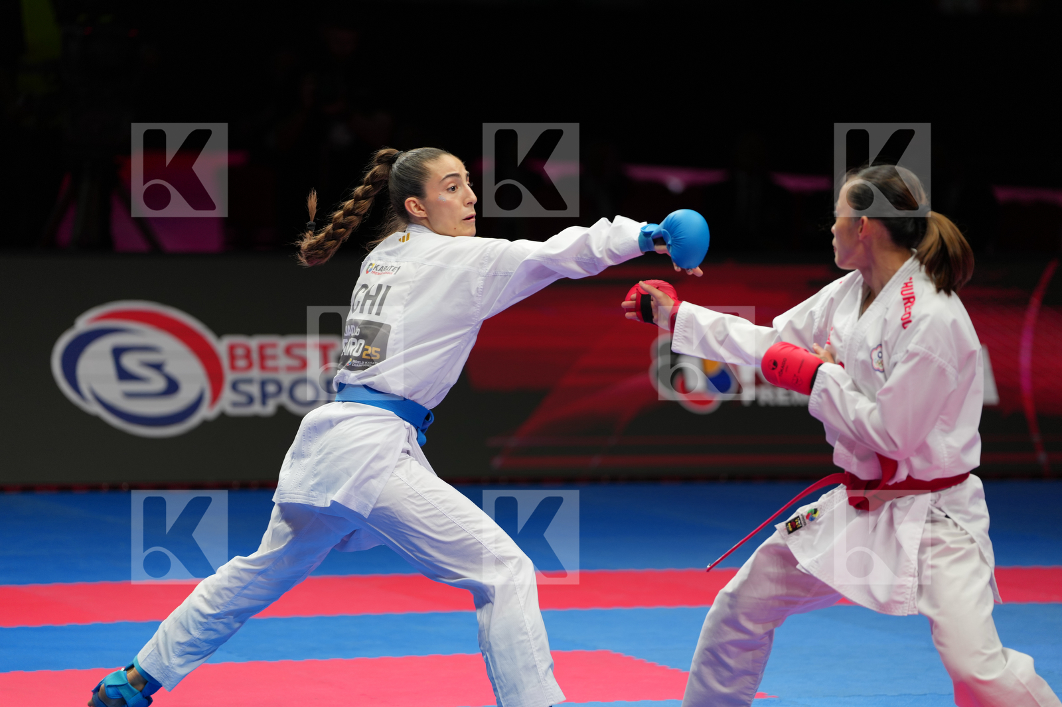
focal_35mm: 175
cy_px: 354
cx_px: 531
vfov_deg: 7.8
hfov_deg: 11.7
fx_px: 5161
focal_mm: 175
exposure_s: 1/1000
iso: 500
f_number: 2.8
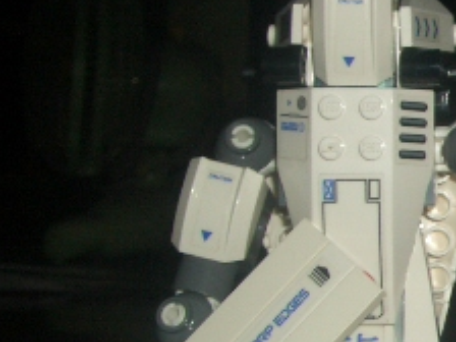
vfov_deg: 14.8
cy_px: 236
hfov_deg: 18.1
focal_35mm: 100
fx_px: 1317
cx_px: 619
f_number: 4.3
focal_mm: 5.8
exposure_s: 1/60
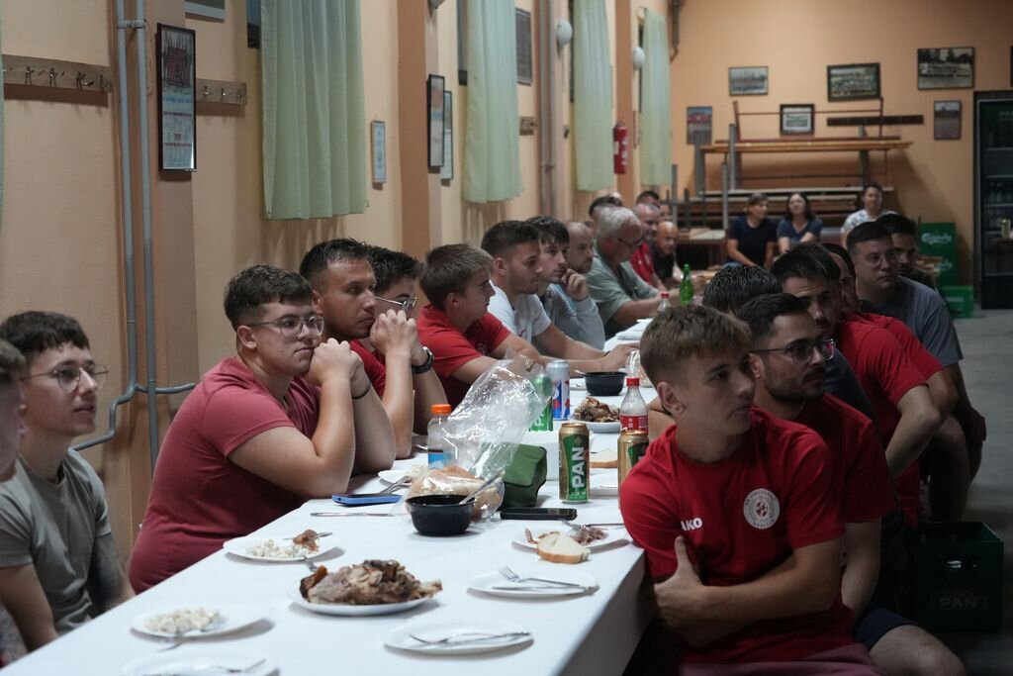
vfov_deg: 18.9
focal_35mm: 72
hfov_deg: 28.1
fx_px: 2026
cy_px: 338
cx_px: 506
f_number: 5.6
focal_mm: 72
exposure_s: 1/80
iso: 6400
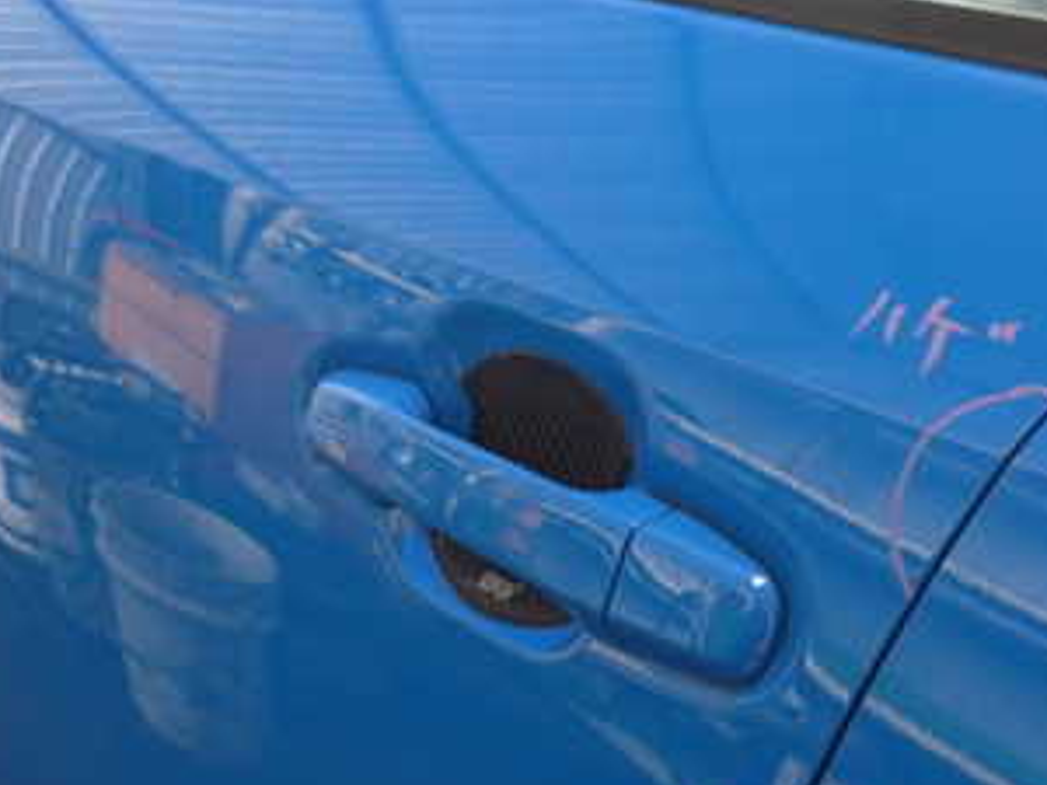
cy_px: 447
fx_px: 1815
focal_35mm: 60
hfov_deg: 32.1
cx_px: 443
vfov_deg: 24.4
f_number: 2.3
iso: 200
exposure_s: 1/50
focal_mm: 5.4
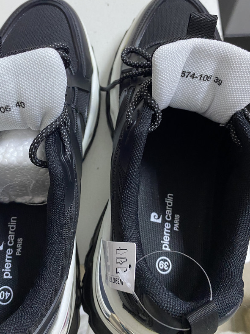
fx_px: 318
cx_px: 96
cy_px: 142
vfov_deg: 55.1
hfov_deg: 42.7
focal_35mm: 33
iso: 250
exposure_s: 1/50
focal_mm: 4.25
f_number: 1.8
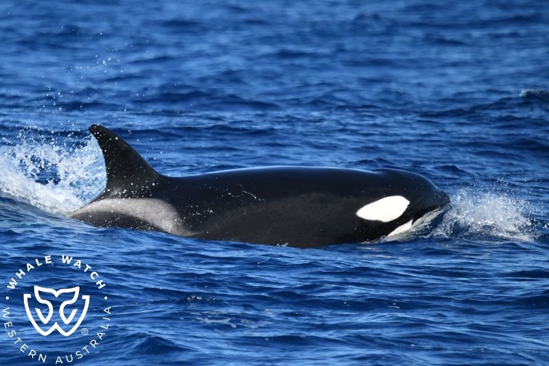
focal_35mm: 600
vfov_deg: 2.3
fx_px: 9148
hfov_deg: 3.4
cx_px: 274
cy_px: 183
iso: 1600
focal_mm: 600
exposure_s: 1/8000
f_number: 6.3
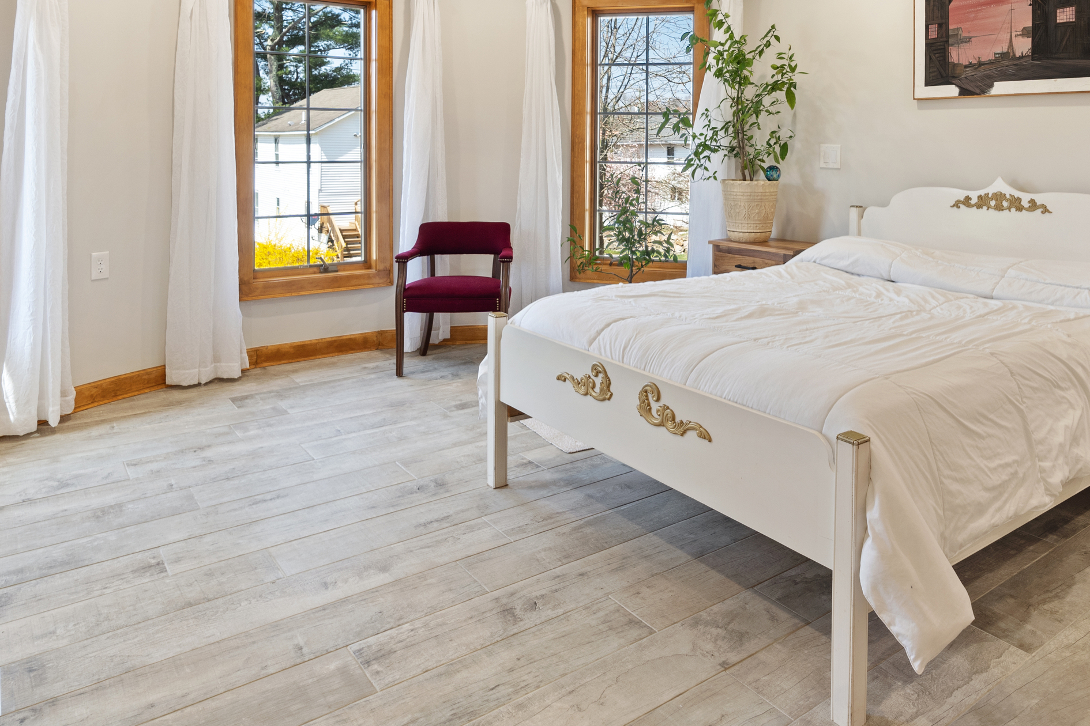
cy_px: 152
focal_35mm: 26
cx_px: 635
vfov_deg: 47.1
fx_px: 787
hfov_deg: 68.9
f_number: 7.1
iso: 200
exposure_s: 1/6
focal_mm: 16
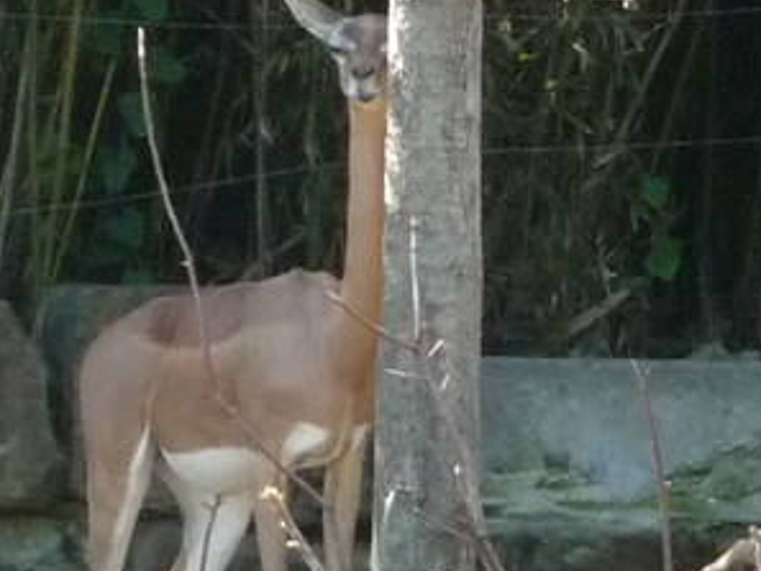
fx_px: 33209
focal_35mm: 1510
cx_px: 897
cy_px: 256
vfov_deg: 1.0
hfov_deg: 1.3
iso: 400
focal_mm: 47
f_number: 4.9
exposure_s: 1/200
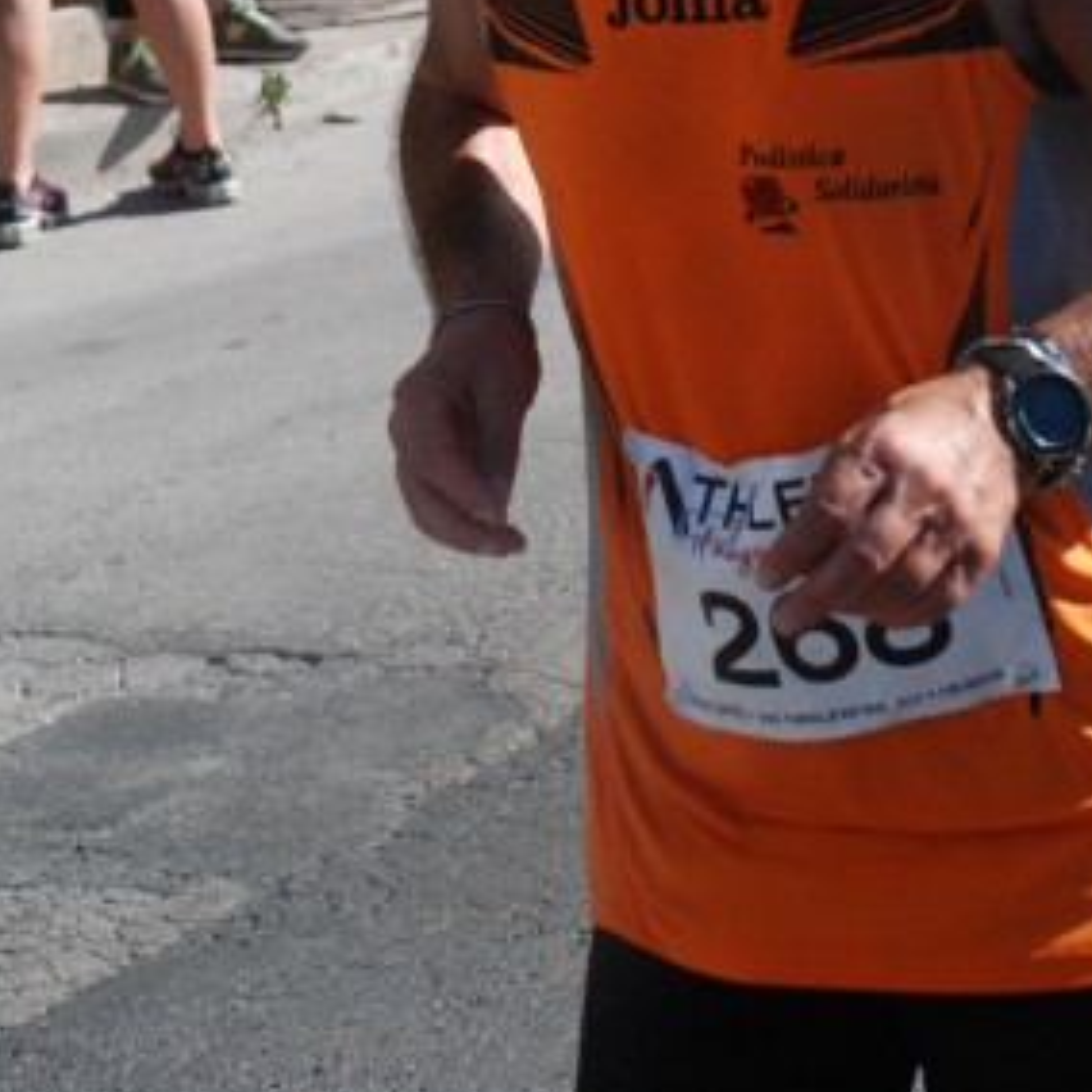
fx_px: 4818
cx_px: 513
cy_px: -35
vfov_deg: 12.7
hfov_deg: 12.9
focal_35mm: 135
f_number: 7.1
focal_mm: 50
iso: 1000
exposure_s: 1/1600
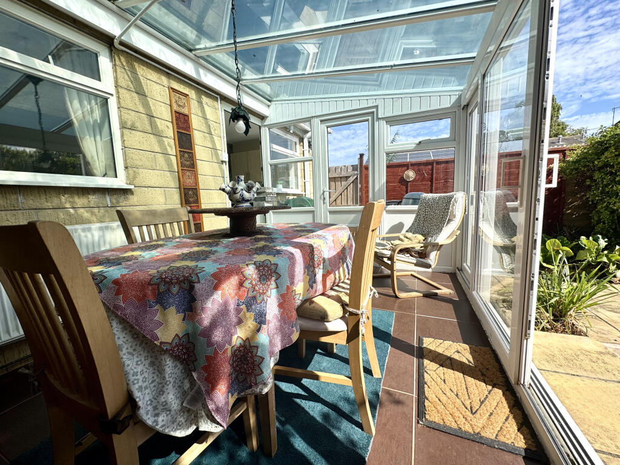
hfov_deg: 102.1
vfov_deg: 85.7
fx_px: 251
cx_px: 310
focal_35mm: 14
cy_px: 232
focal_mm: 2.22
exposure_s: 1/1600
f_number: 2.2
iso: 50
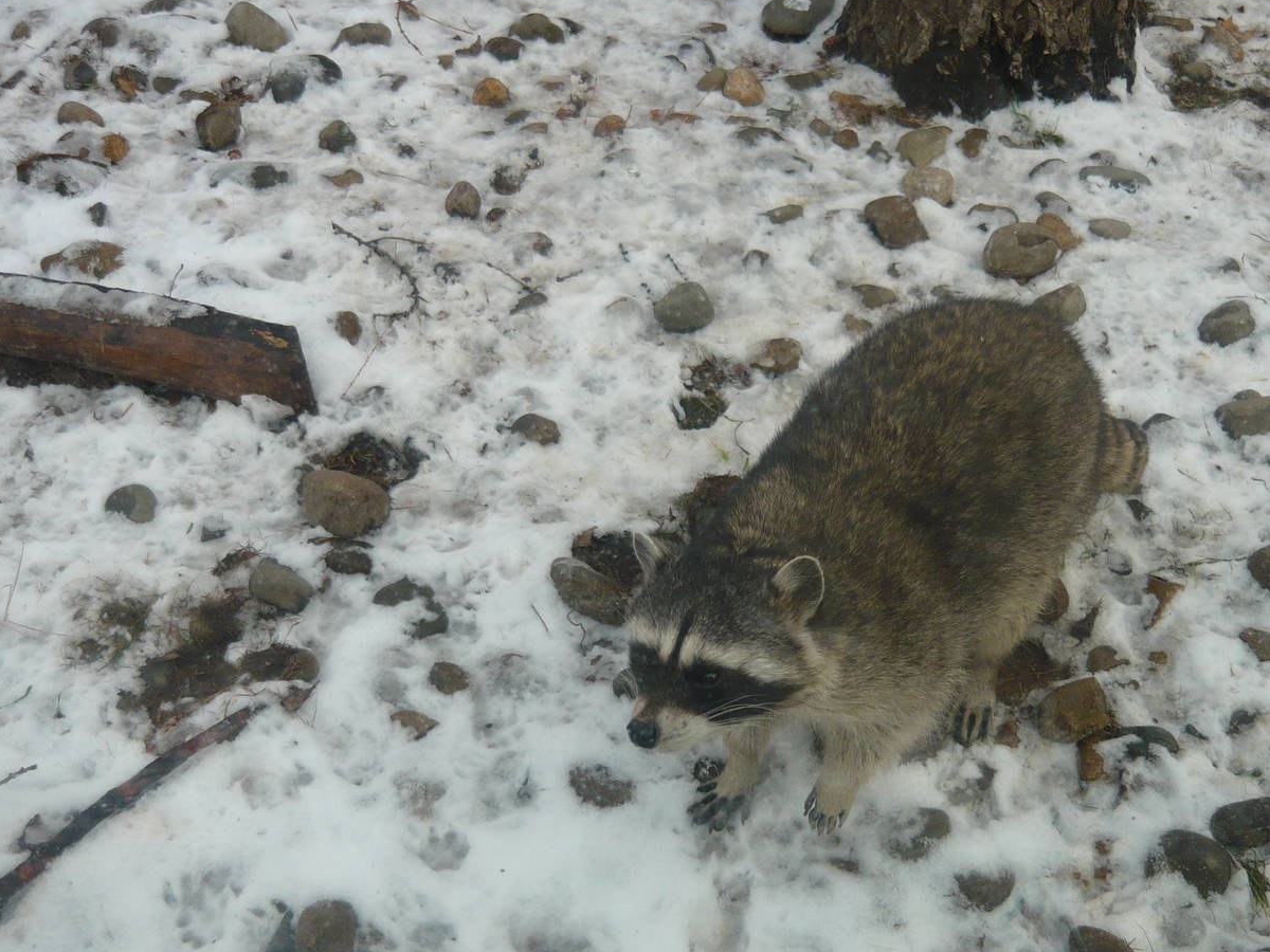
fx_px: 1614
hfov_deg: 42.7
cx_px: 774
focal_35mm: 44
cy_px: 623
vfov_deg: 32.6
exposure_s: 1/125
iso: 100
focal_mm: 5.5
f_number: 2.8
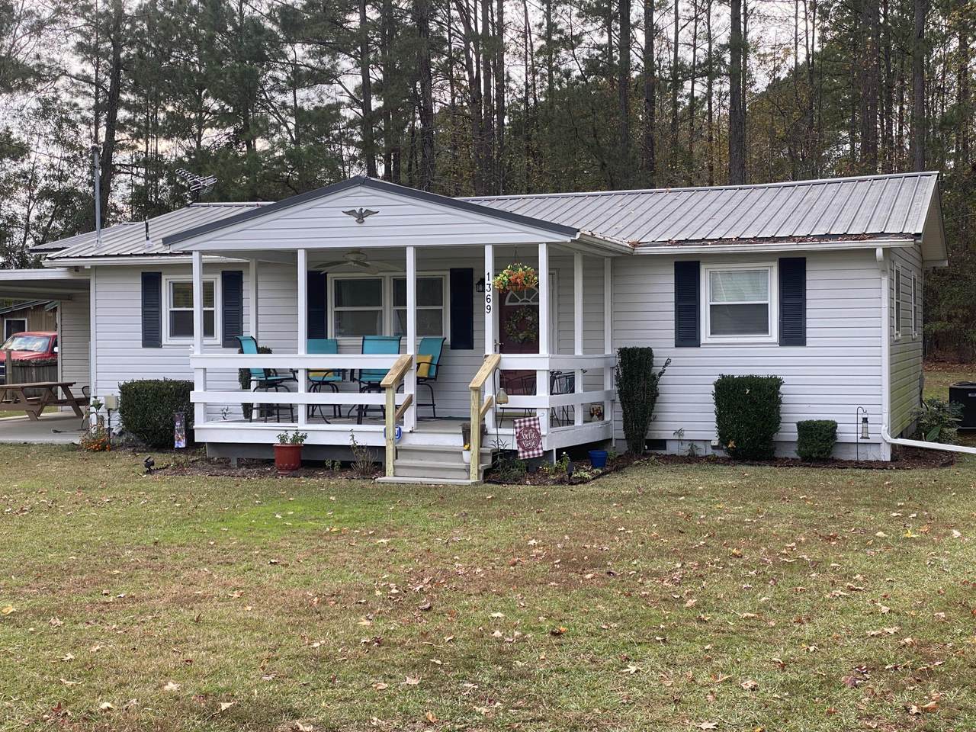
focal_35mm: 52
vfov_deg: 28.0
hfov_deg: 36.8
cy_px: 366
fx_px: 1466
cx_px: 488
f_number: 2
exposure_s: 1/170
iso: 20
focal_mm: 6
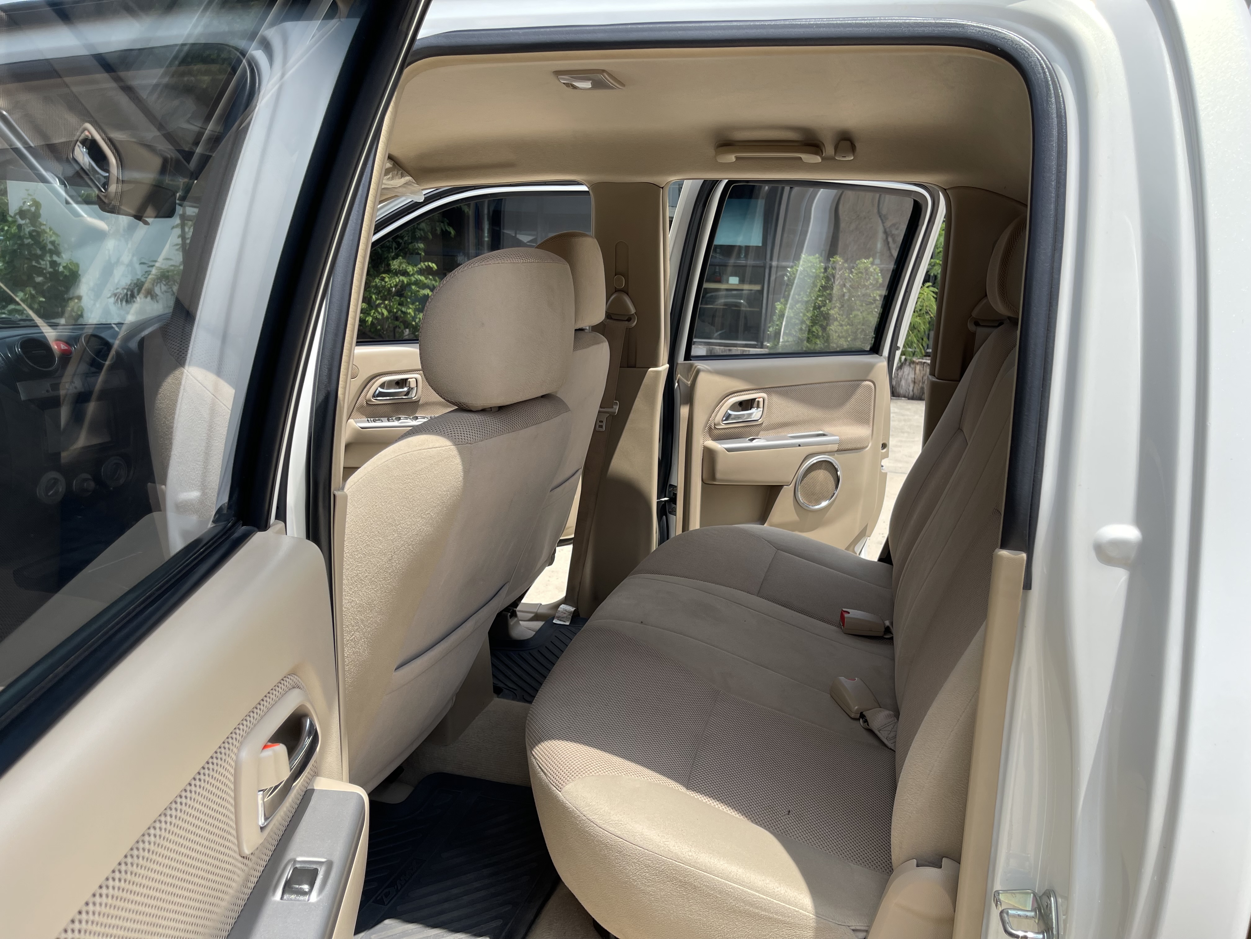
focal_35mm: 26
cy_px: 470
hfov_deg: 67.3
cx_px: 626
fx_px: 940
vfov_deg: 53.1
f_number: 1.6
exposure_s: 1/1420
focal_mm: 5.1
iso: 32
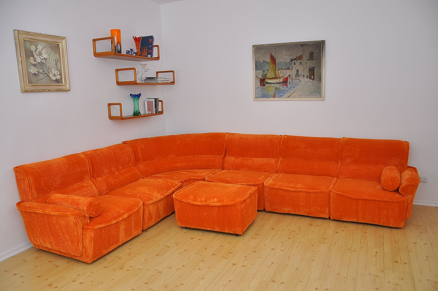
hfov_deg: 67.4
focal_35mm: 27
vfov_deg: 47.8
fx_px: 328
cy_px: 146
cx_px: 219
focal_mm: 18
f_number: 4
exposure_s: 1/125
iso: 400
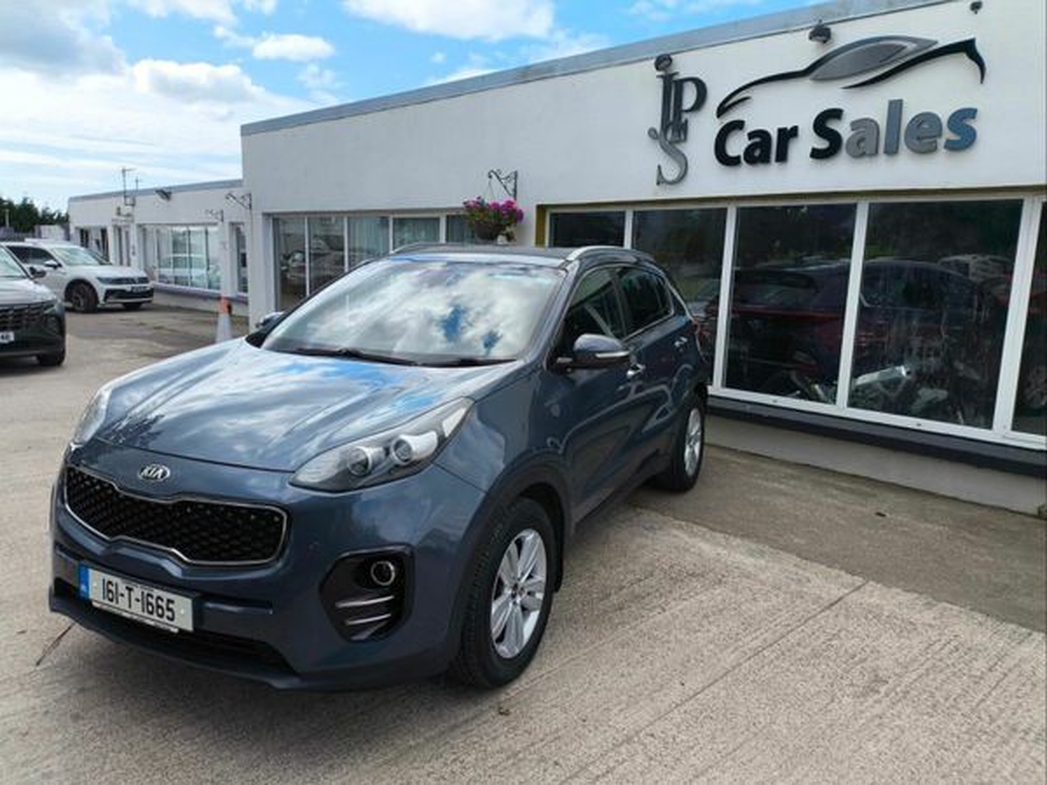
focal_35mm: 25
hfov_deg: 69.4
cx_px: 524
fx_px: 756
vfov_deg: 54.9
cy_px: 392
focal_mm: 4.71
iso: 50
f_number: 1.7
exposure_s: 1/1324
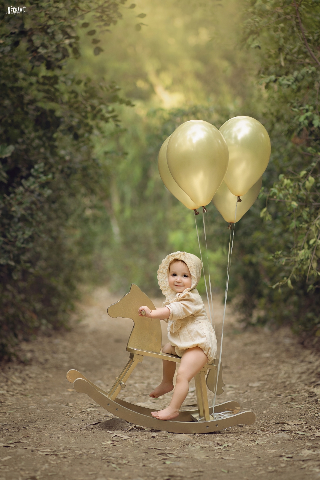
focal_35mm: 85
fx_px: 1133
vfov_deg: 23.9
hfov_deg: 16.1
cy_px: 240
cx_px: 160
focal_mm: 85
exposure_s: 1/125
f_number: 2.5
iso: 320
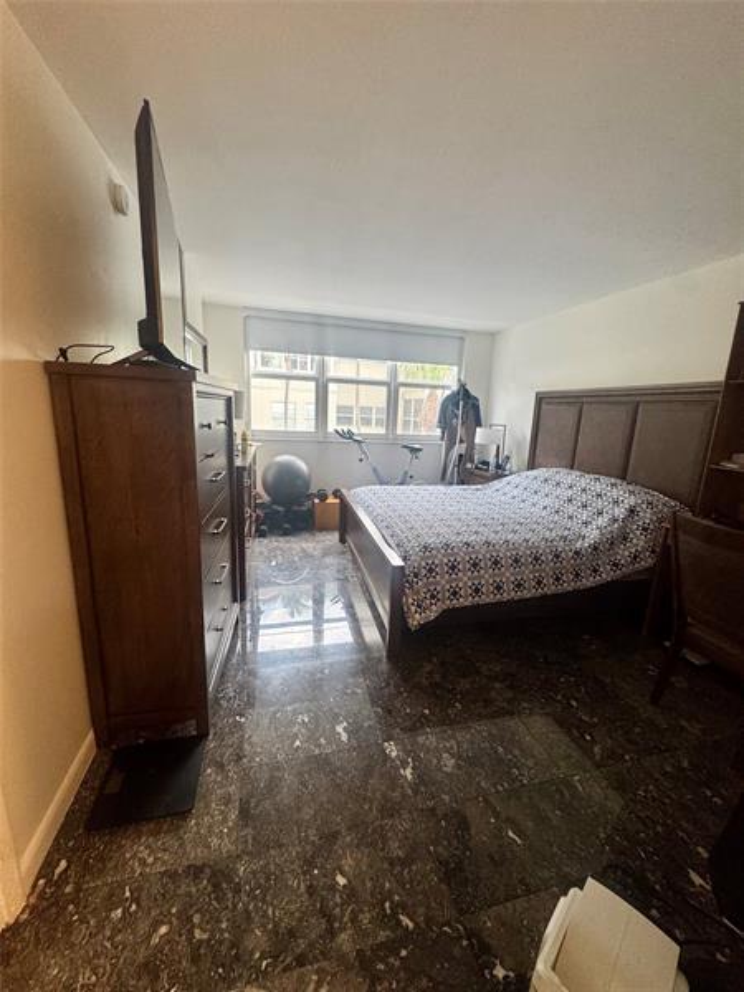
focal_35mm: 14
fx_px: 401
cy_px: 496
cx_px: 372
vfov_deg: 102.1
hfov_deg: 85.7
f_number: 2.2
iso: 160
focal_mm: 2.22
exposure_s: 1/60
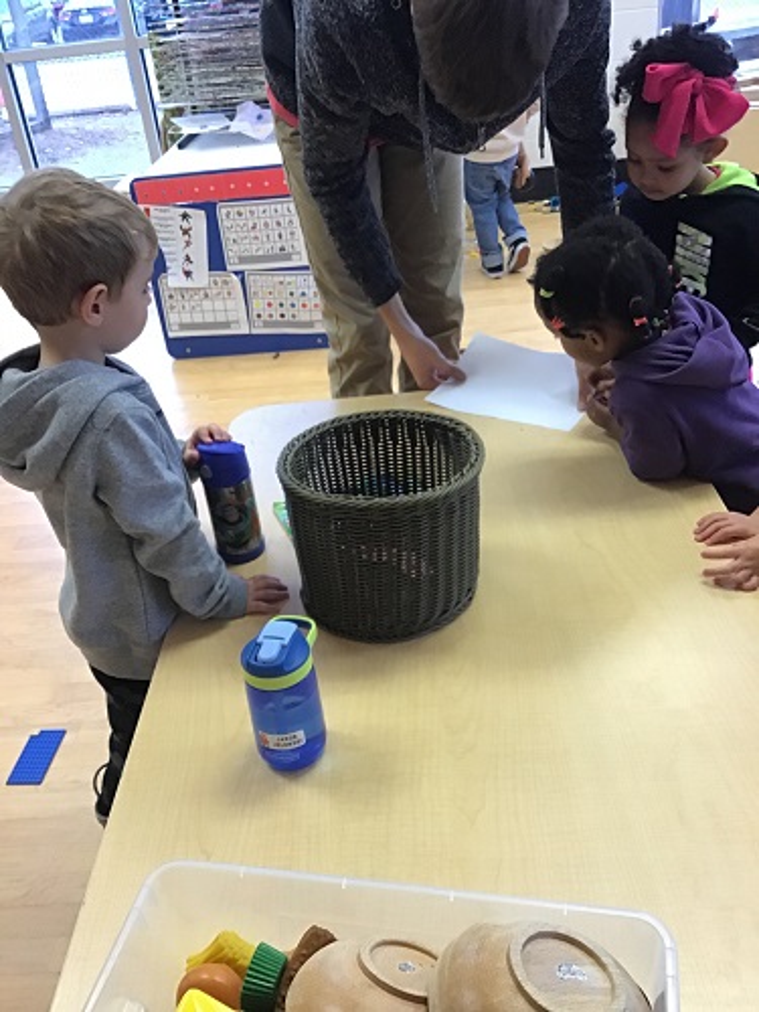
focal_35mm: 31
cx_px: 380
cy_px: 506
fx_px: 906
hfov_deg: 45.4
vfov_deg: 58.4
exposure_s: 1/30
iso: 125
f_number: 2.4
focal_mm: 3.3
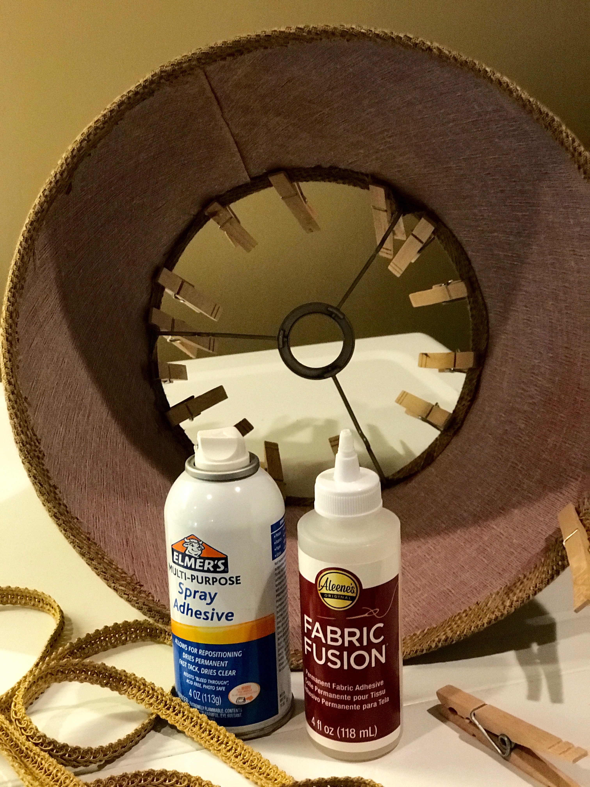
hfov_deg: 25.7
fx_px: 1295
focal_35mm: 57
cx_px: 295
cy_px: 394
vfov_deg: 33.8
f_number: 2.8
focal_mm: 6.6
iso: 640
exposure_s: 1/60
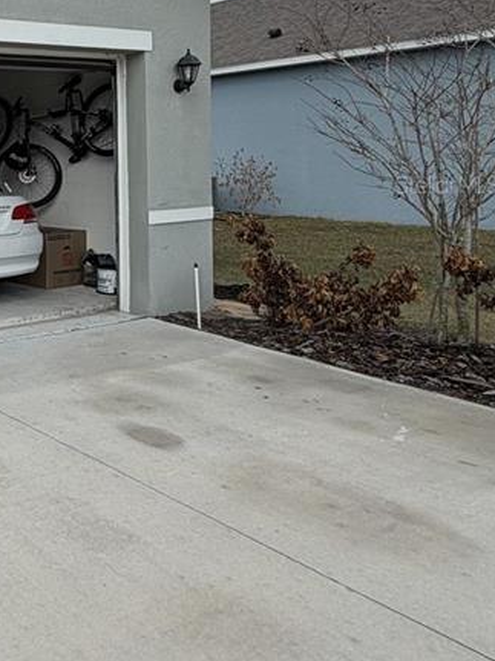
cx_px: -185
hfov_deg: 28.5
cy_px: 184
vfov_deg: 46.5
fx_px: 744
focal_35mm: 39
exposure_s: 1/901
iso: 20
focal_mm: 2.22
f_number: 2.2
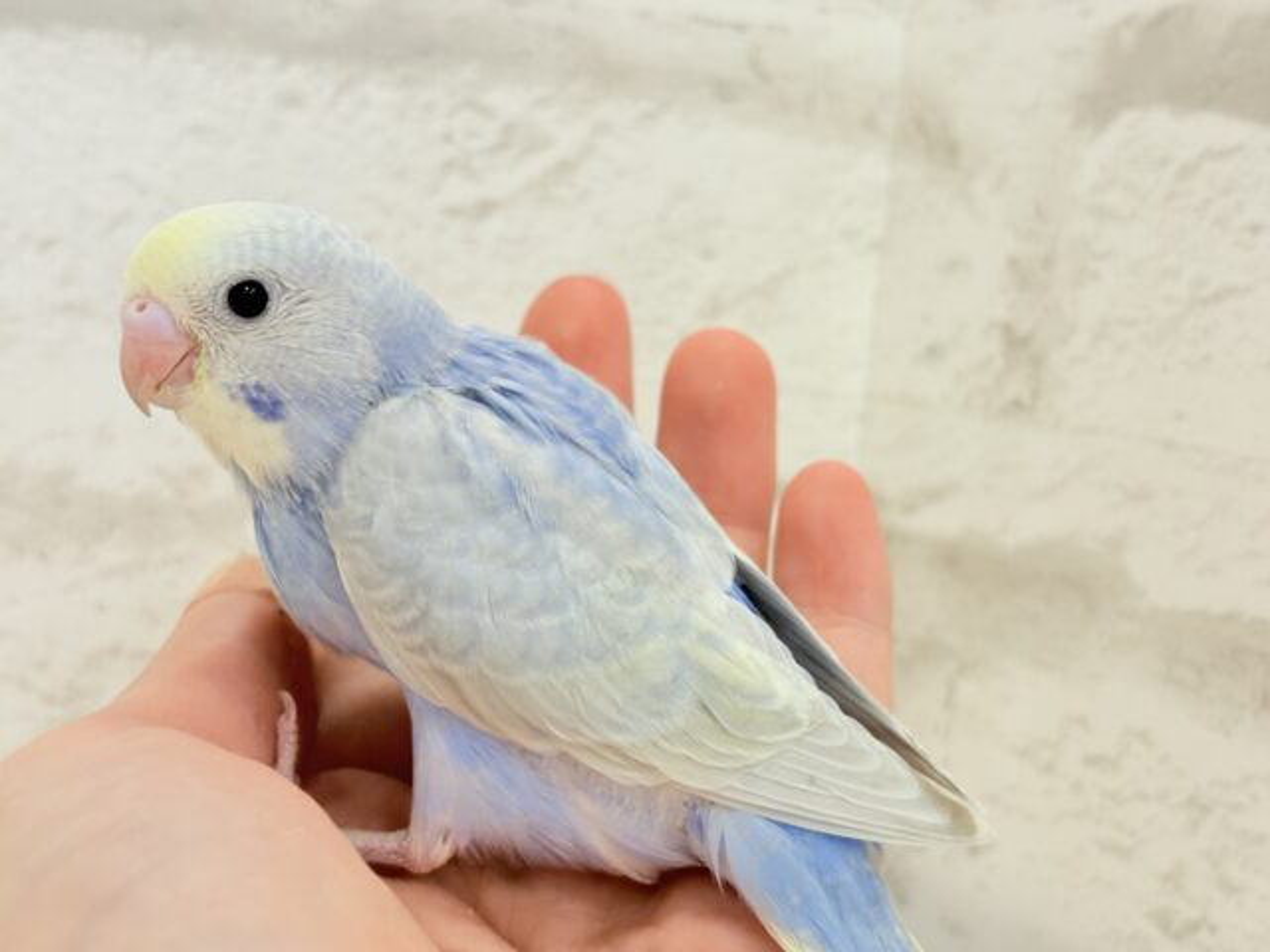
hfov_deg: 36.8
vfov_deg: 28.0
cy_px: 476
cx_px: 635
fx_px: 1908
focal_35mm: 52
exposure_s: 1/100
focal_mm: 5.96
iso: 100
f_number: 1.6
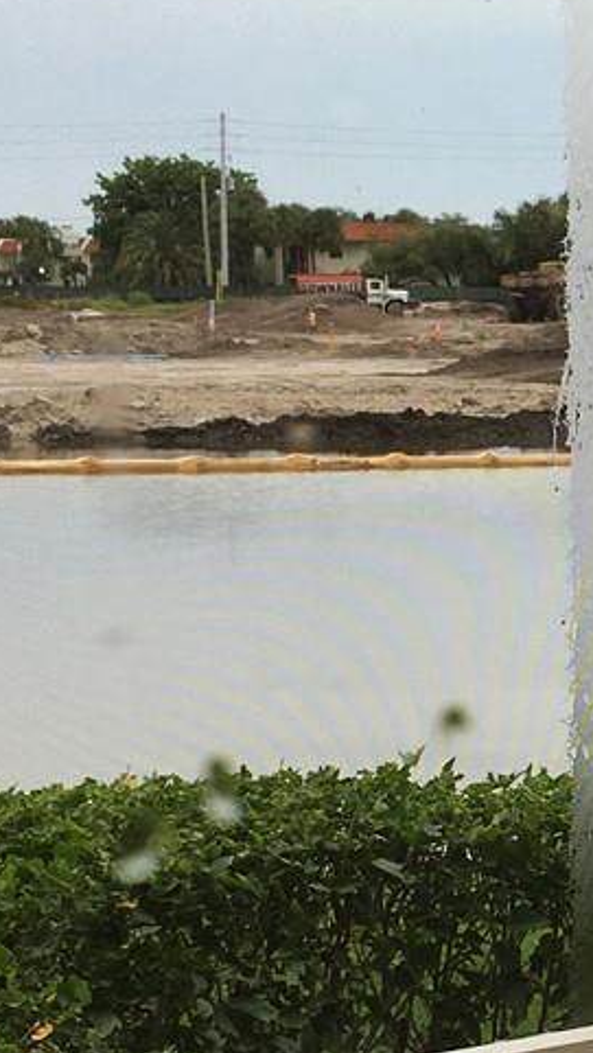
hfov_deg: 11.2
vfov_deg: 20.1
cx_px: 827
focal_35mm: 105
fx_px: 2932
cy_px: 860
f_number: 2.2
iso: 25
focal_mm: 4.15
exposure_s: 1/382
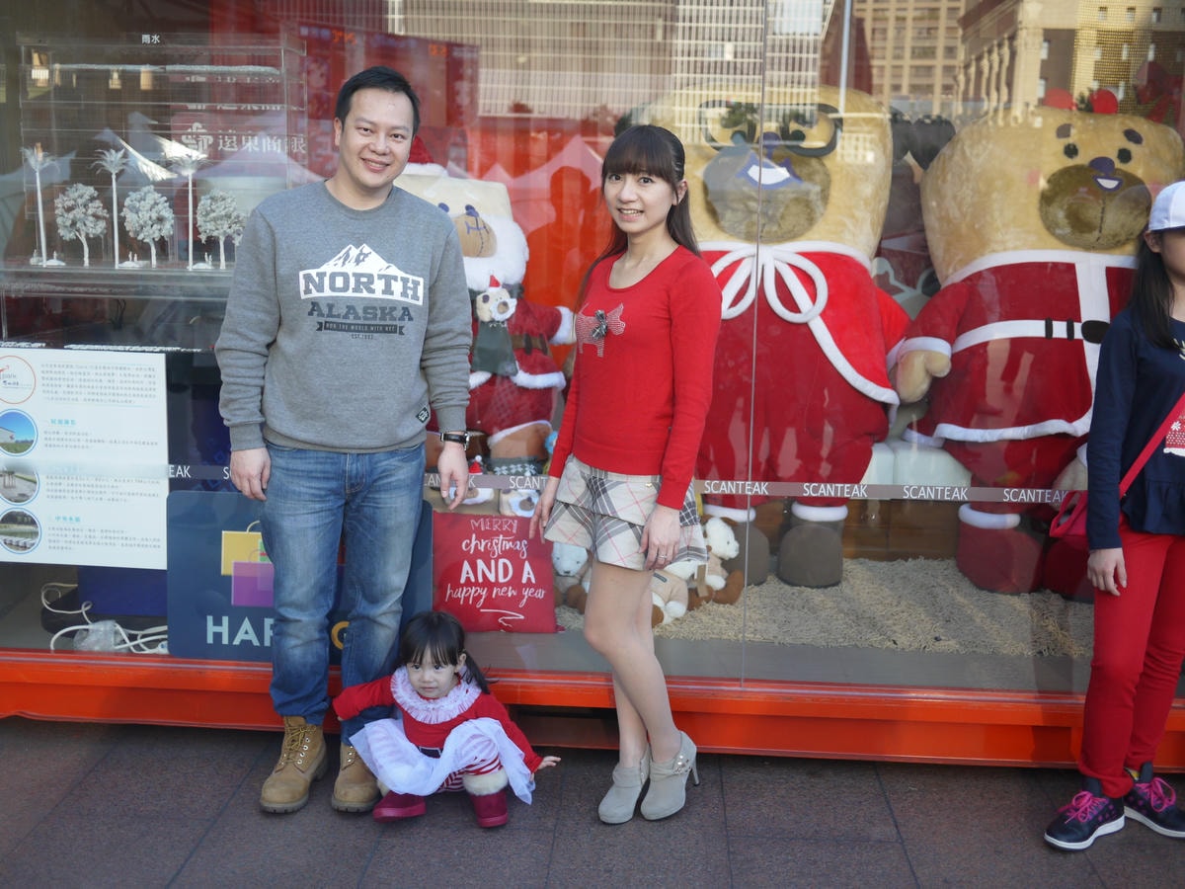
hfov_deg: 46.8
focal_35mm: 40
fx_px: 1369
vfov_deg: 36.0
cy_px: 444
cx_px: 592
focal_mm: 20
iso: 160
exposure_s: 1/640
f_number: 1.7
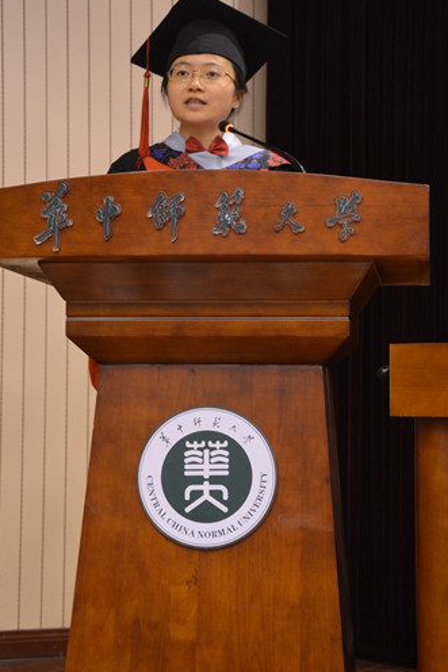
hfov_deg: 16.7
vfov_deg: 24.9
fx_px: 1522
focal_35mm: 82
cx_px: 212
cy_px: 324
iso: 800
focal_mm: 45
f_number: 4.8
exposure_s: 1/8
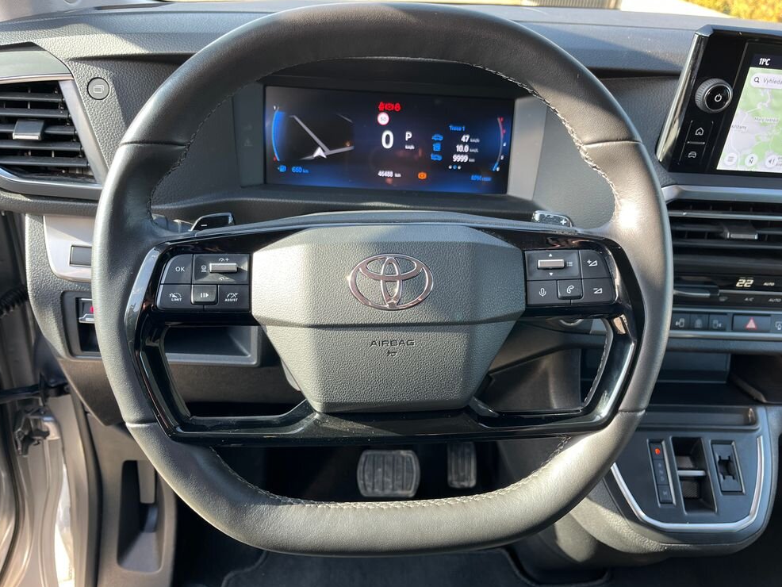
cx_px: 393
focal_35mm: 27
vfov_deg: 51.4
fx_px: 610
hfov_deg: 65.3
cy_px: 292
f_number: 1.6
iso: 64
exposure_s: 1/122
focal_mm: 5.1
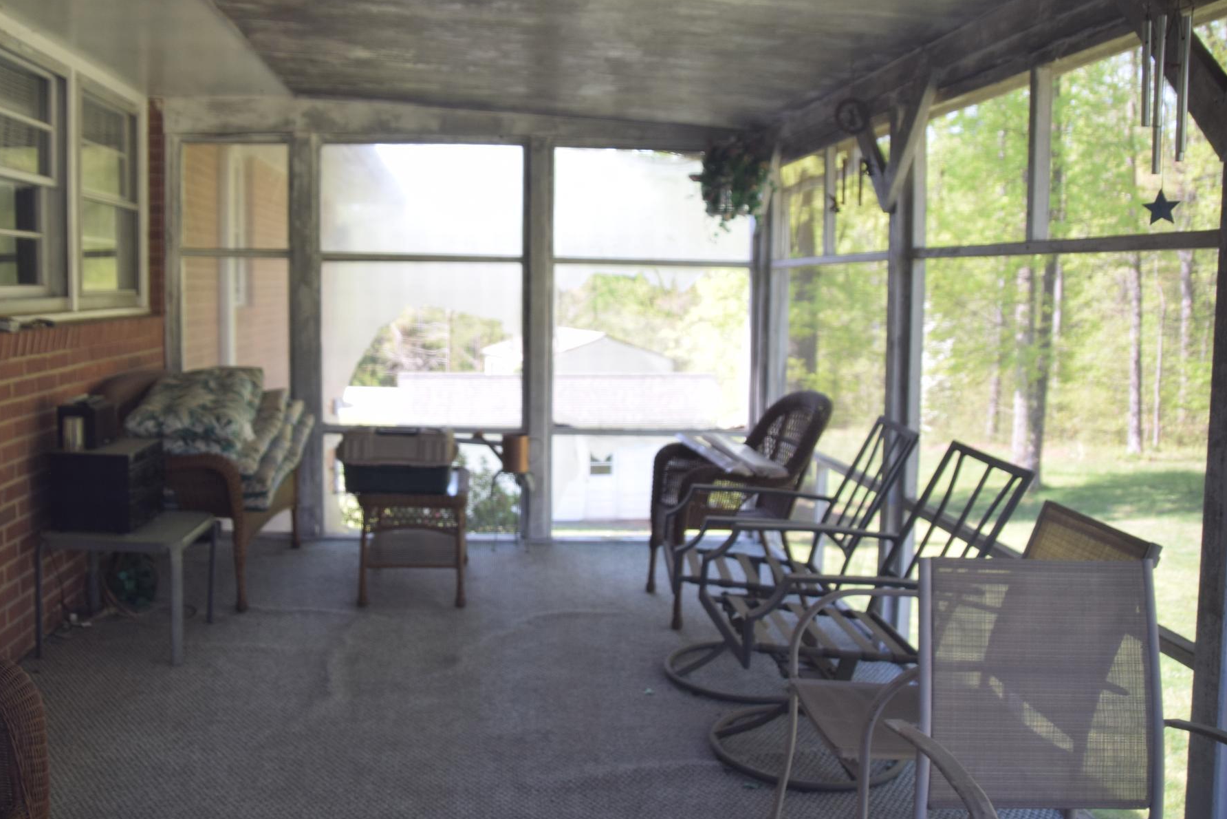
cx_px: 524
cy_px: 366
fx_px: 1057
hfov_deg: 60.0
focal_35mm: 31
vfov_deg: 42.3
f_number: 6.3
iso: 400
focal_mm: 18
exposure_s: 1/160
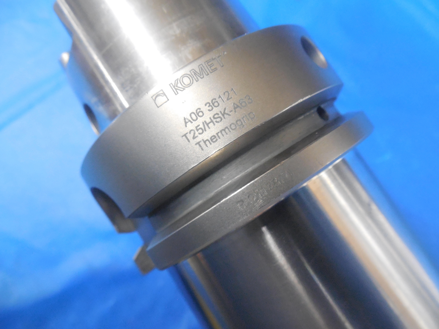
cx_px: 220
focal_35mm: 25
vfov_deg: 54.9
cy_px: 164
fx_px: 317
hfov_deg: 69.4
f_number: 3.3
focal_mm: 4.5
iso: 800
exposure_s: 1/25
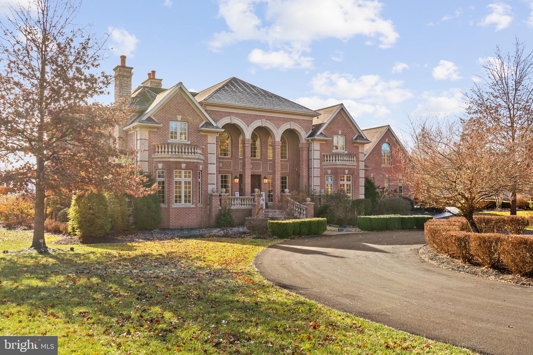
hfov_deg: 60.3
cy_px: 178
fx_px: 459
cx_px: 266
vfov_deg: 42.3
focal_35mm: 31
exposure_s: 1/400
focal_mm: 31
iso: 100
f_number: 8
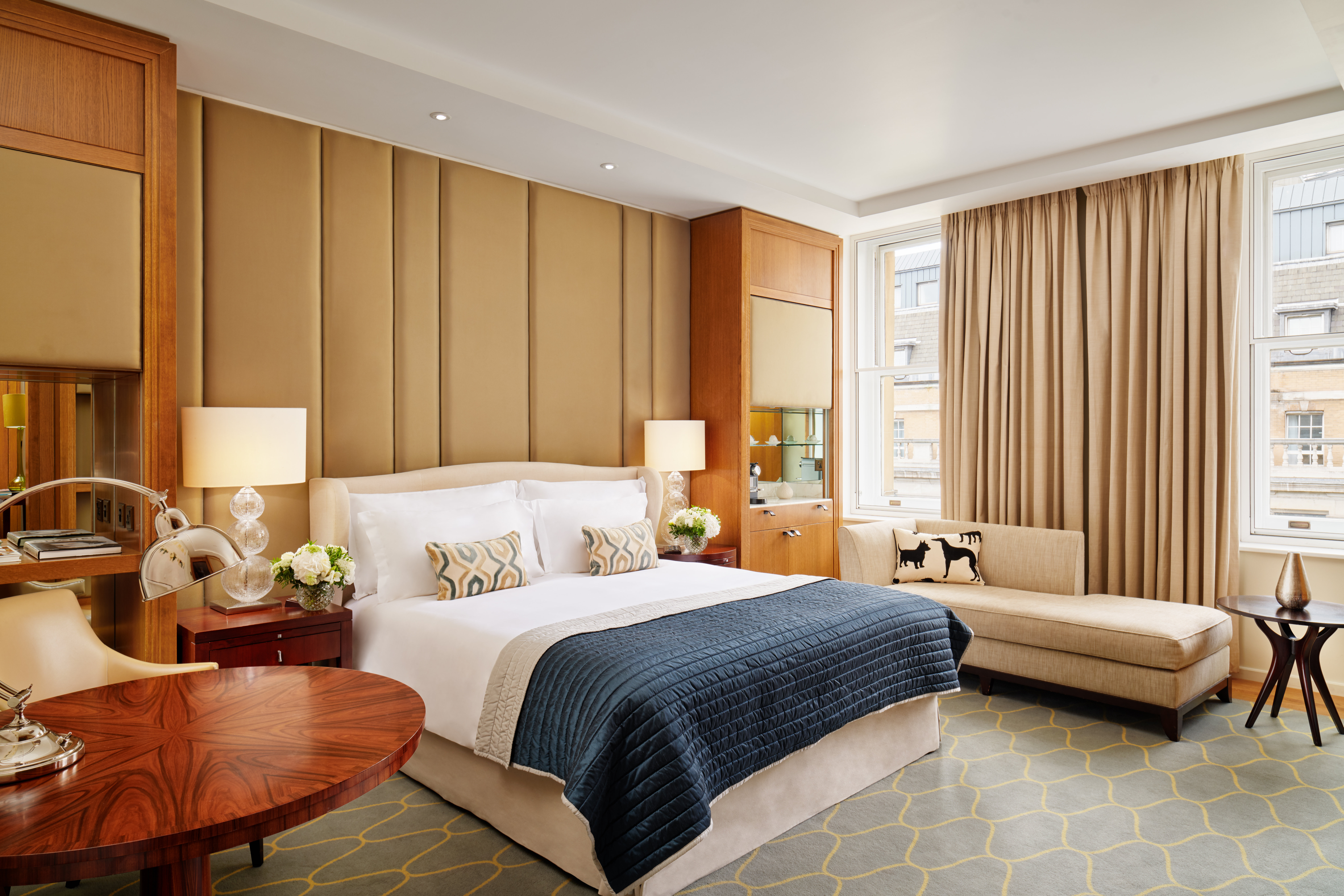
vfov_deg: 59.5
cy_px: 448
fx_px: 784
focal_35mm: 21
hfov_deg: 81.2
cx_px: 672
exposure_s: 1/250
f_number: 16
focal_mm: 21
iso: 100
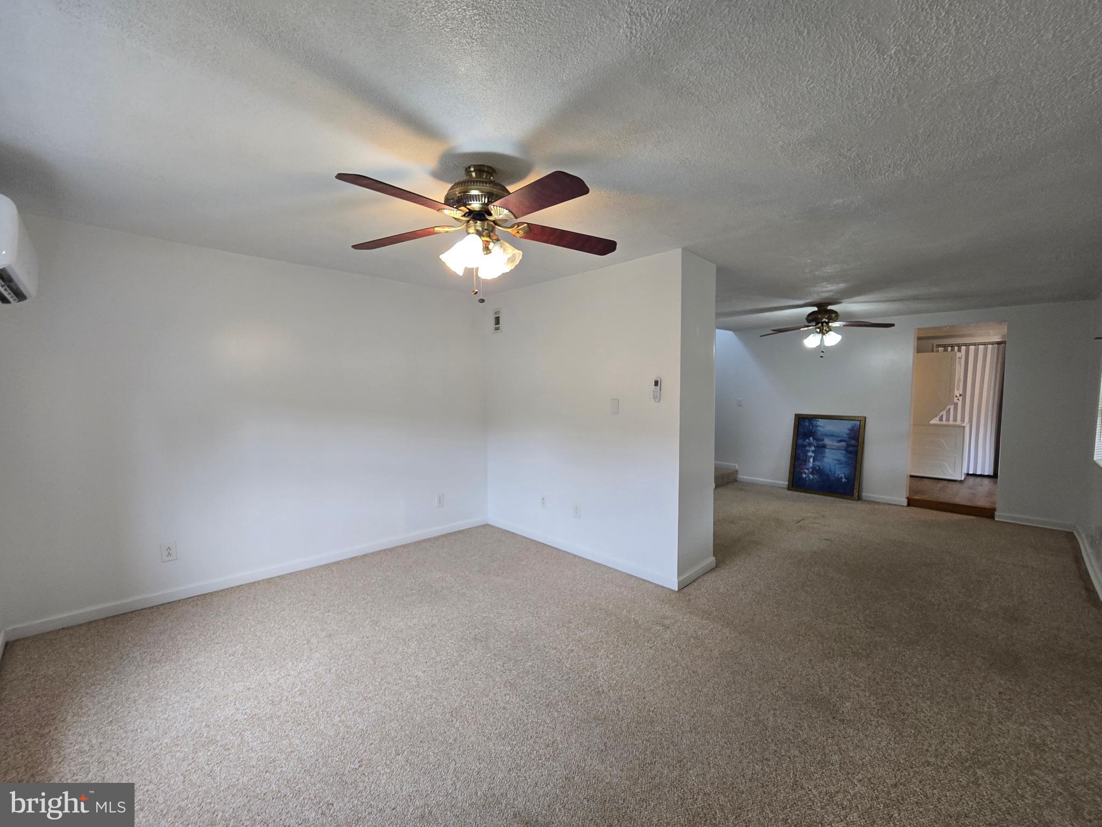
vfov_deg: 89.9
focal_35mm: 13
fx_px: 414
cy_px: 414
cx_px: 551
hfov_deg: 106.2
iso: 64
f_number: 2.2
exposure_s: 1/60
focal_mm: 2.2
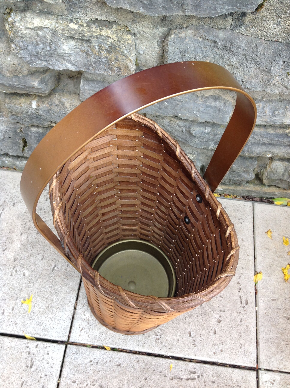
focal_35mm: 35
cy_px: 194
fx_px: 392
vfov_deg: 52.7
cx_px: 145
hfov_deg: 40.6
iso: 50
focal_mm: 4.28
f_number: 2.4
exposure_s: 1/132
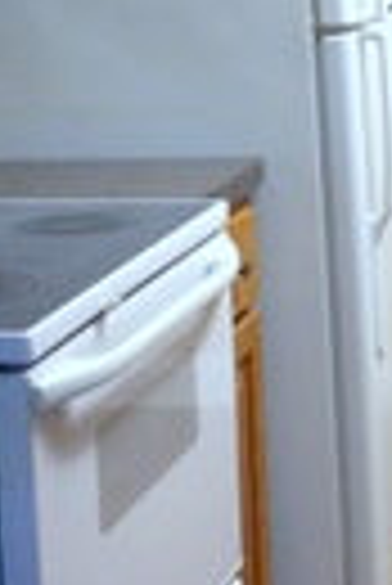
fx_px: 2183
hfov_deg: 9.8
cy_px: 112
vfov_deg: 15.2
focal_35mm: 134
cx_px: 676
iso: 200
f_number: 2.4
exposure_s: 1/20
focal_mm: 4.28
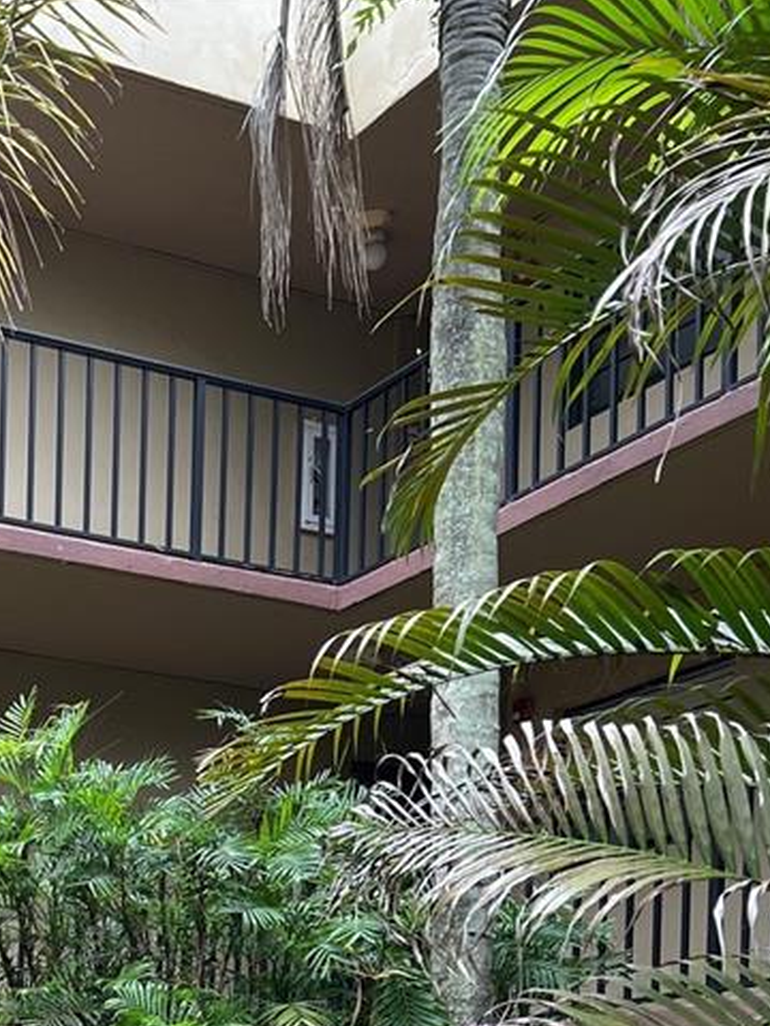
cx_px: -98
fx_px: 1928
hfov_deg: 21.3
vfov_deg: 26.2
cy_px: 1272
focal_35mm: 65
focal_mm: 5.7
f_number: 1.5
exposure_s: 1/399
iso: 50
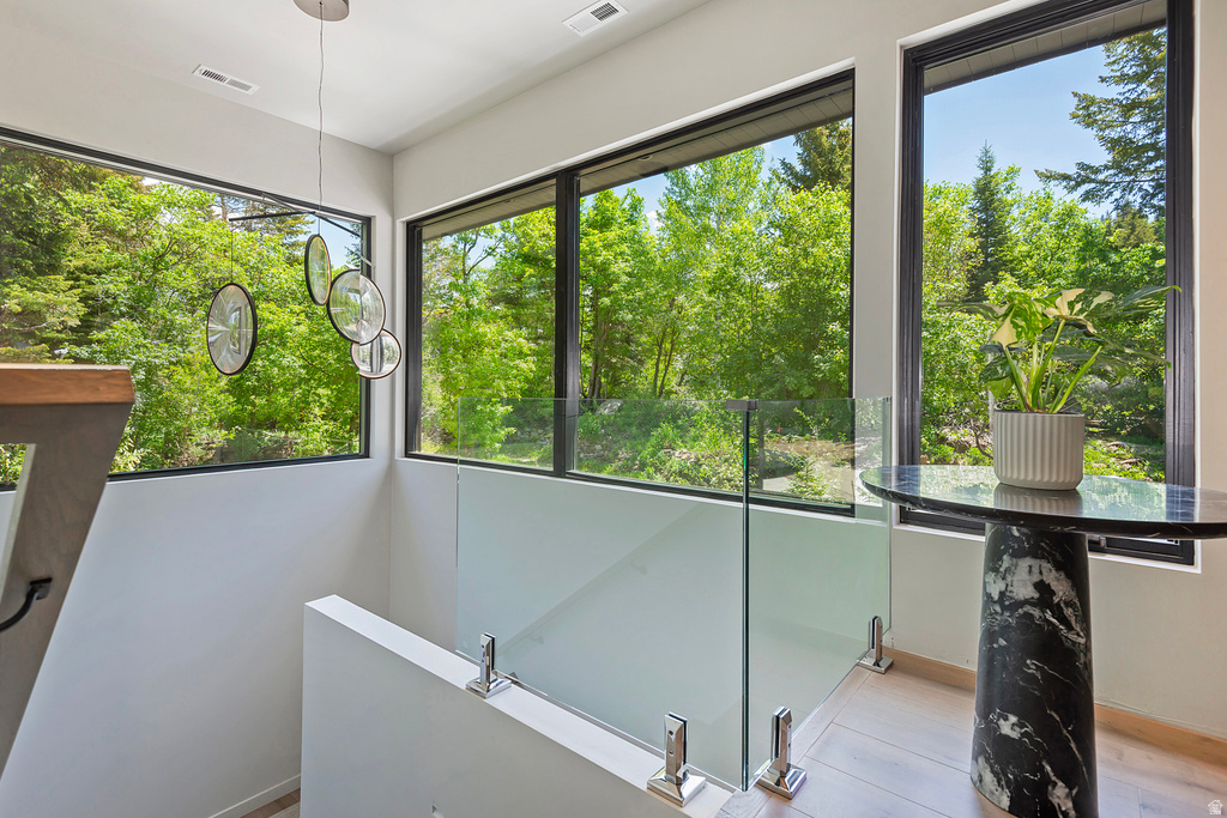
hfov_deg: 96.7
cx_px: 614
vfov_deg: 73.8
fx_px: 545
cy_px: 409
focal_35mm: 16
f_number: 7.1
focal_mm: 16
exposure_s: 1/20
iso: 100
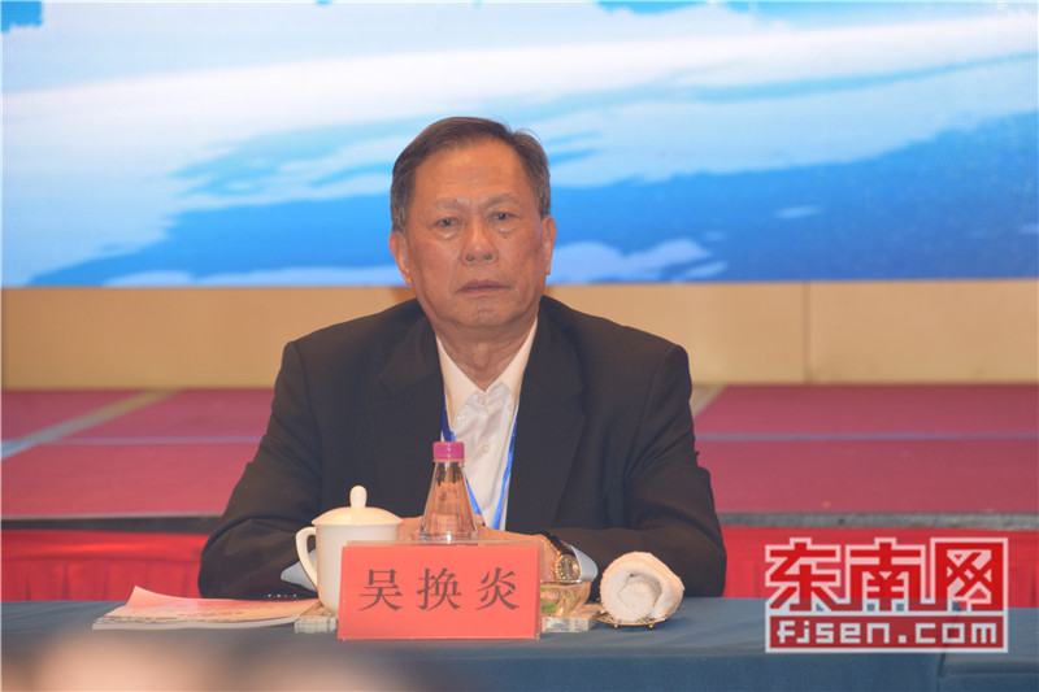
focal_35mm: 202
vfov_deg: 6.8
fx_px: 5843
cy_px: 346
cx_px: 520
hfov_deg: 10.2
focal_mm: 135
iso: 800
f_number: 6
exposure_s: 1/80
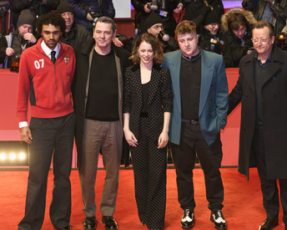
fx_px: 730
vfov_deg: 17.9
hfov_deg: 22.2
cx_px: 154
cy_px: 121
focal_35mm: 86
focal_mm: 70
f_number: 4.5
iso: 1250
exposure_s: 1/250
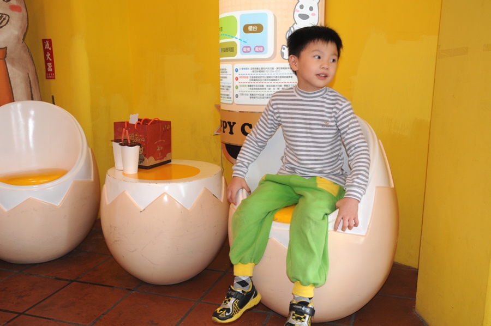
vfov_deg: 36.8
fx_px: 490
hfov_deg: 53.2
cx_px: 246
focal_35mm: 36
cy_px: 163
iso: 400
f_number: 5.6
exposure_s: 1/13
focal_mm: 24
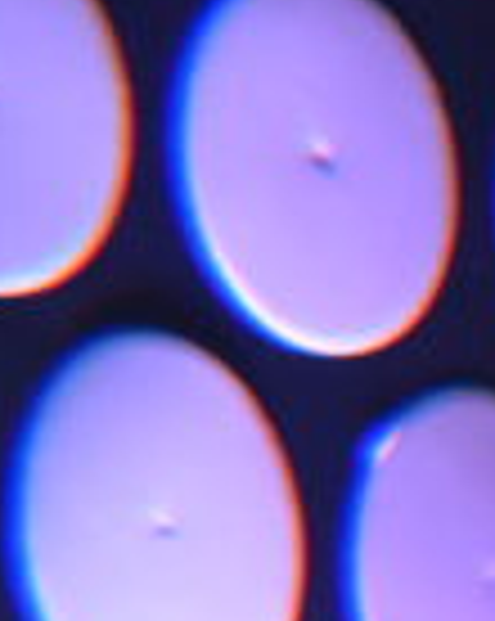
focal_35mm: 539
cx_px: 1552
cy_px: 612
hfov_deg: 2.8
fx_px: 9897
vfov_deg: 3.6
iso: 3200
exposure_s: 1/60
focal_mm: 55
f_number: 5.6
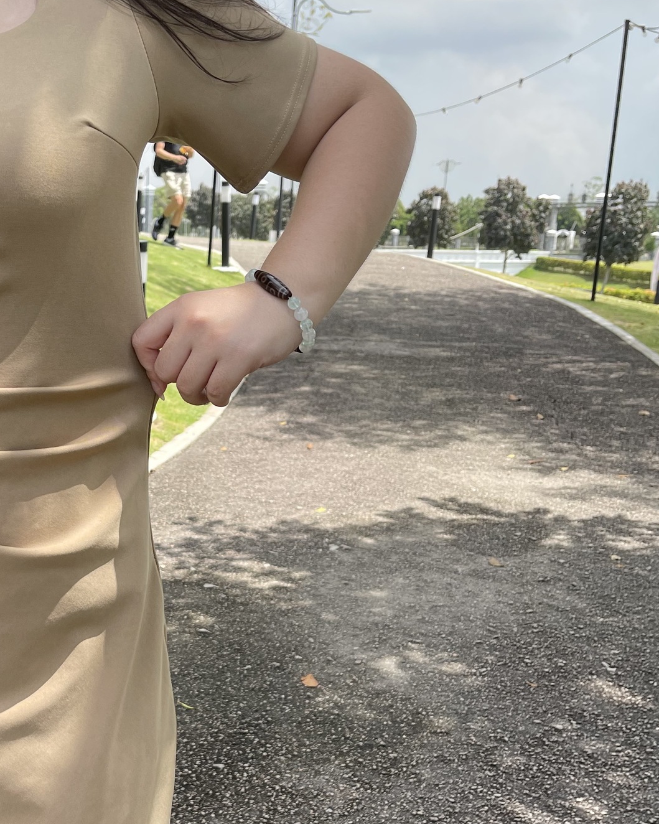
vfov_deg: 39.9
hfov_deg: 31.7
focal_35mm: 46
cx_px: 107
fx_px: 1122
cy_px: 545
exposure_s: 1/848
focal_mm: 5.1
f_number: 1.6
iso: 32
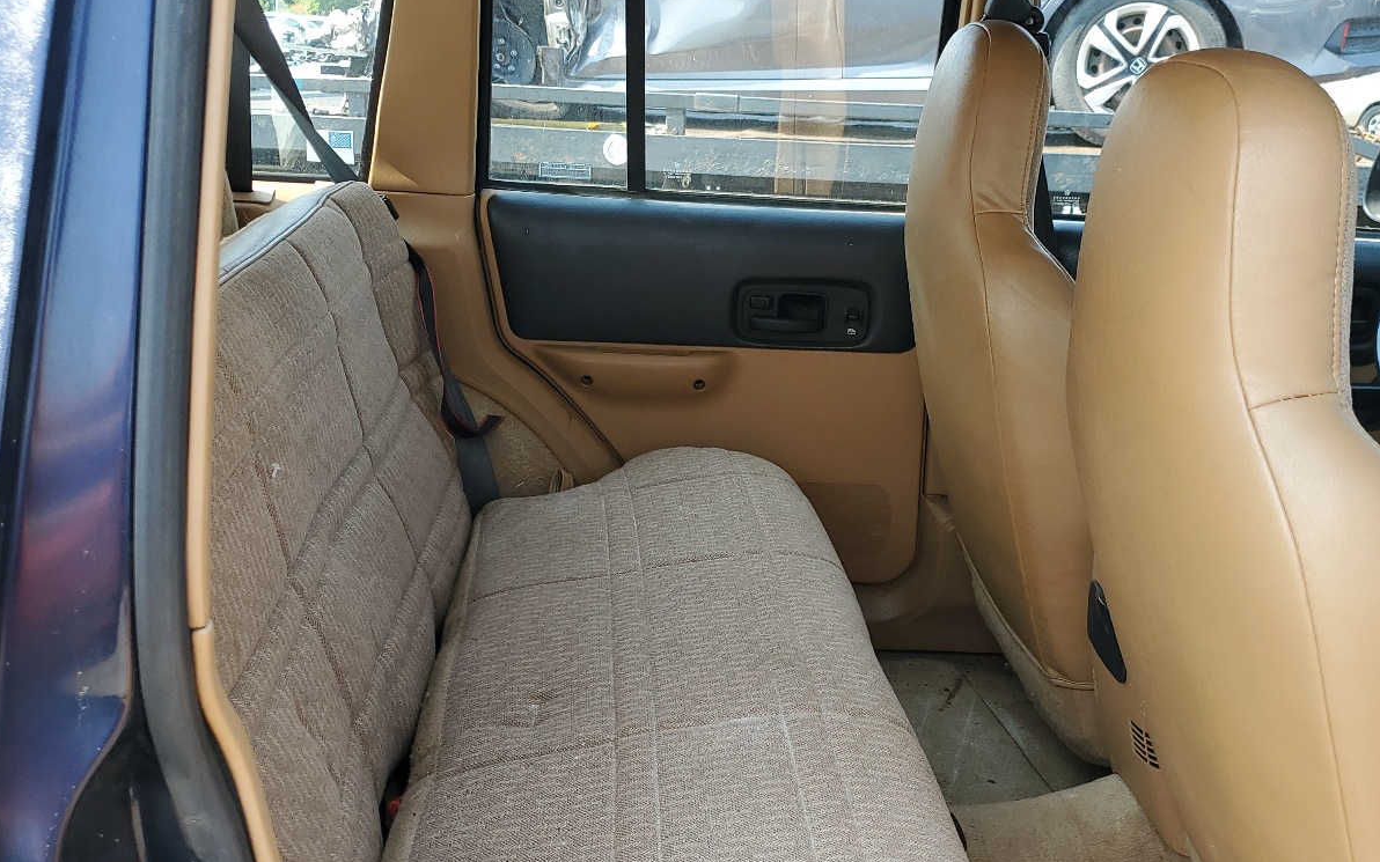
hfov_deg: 52.7
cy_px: 495
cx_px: 751
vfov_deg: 34.4
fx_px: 1392
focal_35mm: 37
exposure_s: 1/357
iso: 50
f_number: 1.5
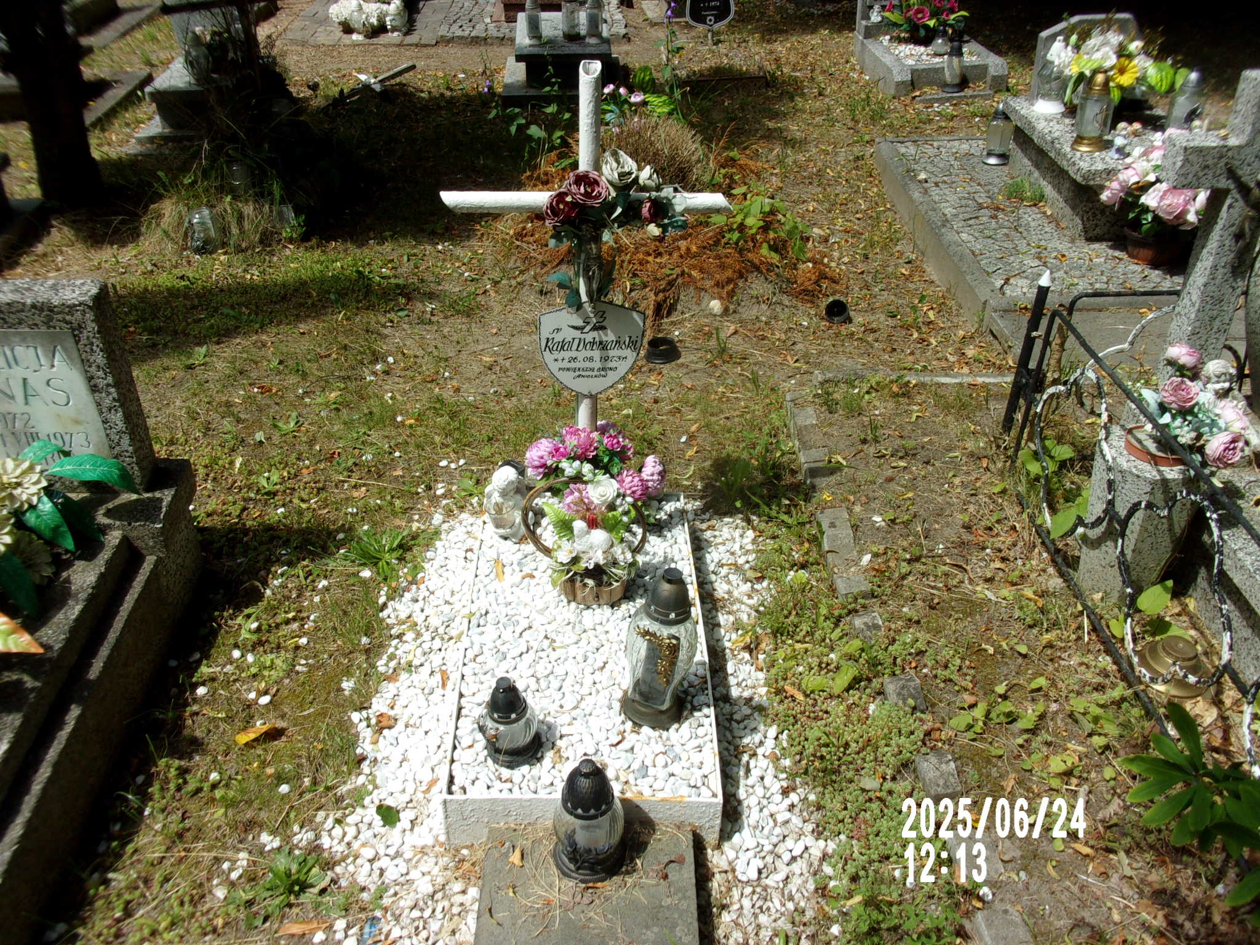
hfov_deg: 63.4
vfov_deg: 49.7
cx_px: 630
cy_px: 472
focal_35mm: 28
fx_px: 1019
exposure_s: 1/110
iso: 80
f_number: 10.8
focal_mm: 5.1
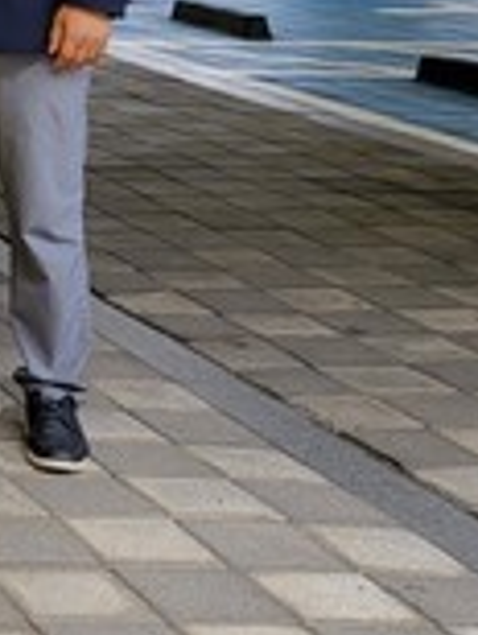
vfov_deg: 18.3
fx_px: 1854
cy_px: -144
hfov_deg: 11.7
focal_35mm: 101
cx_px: -713
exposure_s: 1/224
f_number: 1.8
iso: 50
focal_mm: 4.25
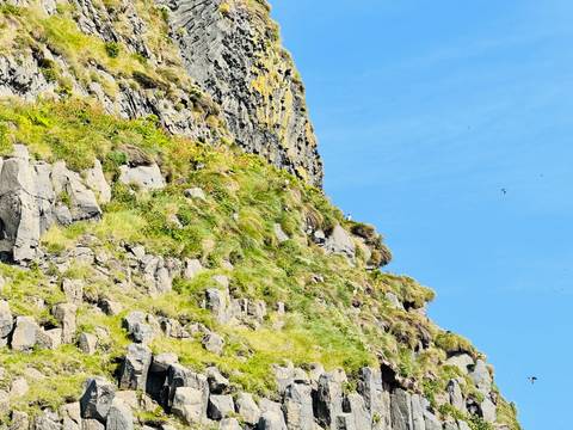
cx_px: 286
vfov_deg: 12.3
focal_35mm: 120
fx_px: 1986
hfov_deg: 16.4
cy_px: 215
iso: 50
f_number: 2.8
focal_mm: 15.66
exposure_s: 1/840
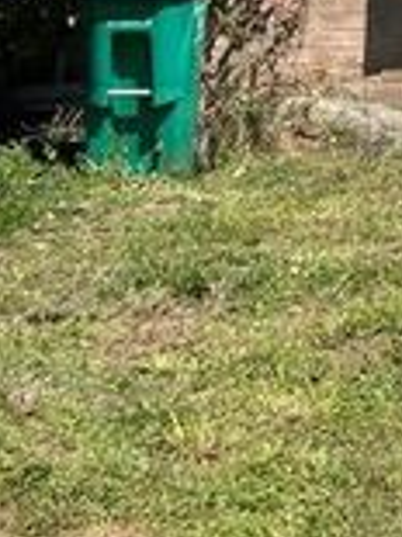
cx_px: 863
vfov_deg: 16.0
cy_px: -282
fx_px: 1737
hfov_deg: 11.6
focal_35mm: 112
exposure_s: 1/5587
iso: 50
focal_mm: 5.7
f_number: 1.5
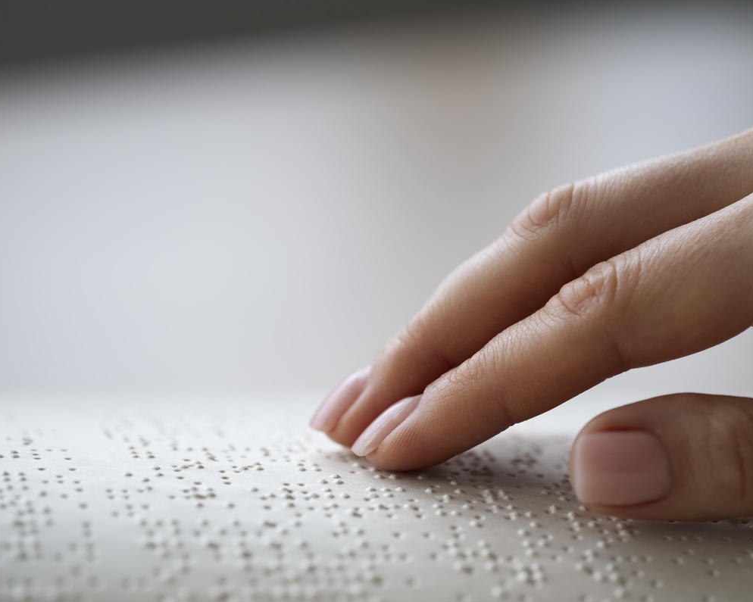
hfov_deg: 16.2
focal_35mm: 119
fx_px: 2652
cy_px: 301
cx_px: 426
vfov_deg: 13.0
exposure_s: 1/160
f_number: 3.5
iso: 160
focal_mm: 105
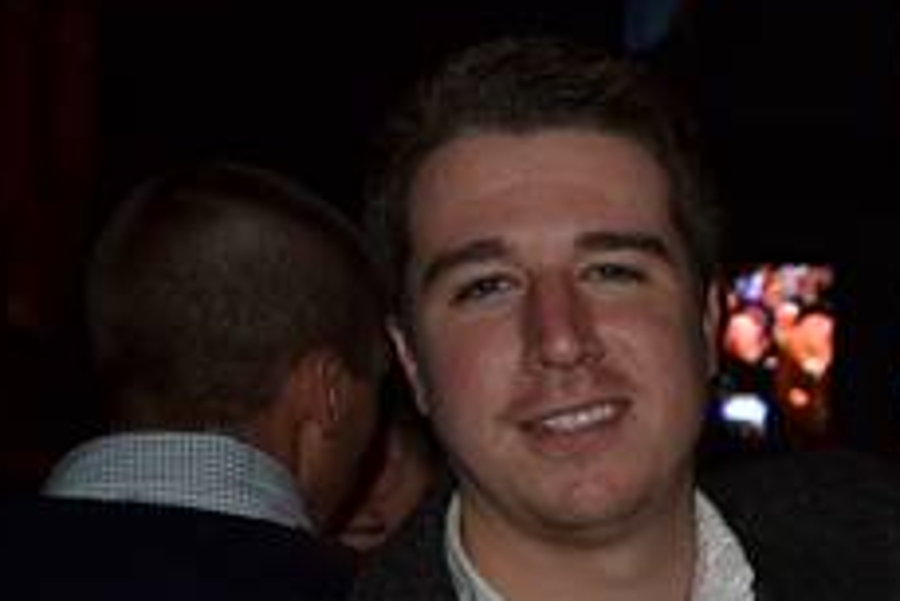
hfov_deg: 25.9
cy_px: 544
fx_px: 1801
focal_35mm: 72
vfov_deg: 18.6
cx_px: 994
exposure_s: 1/4
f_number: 3.8
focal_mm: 20
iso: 200
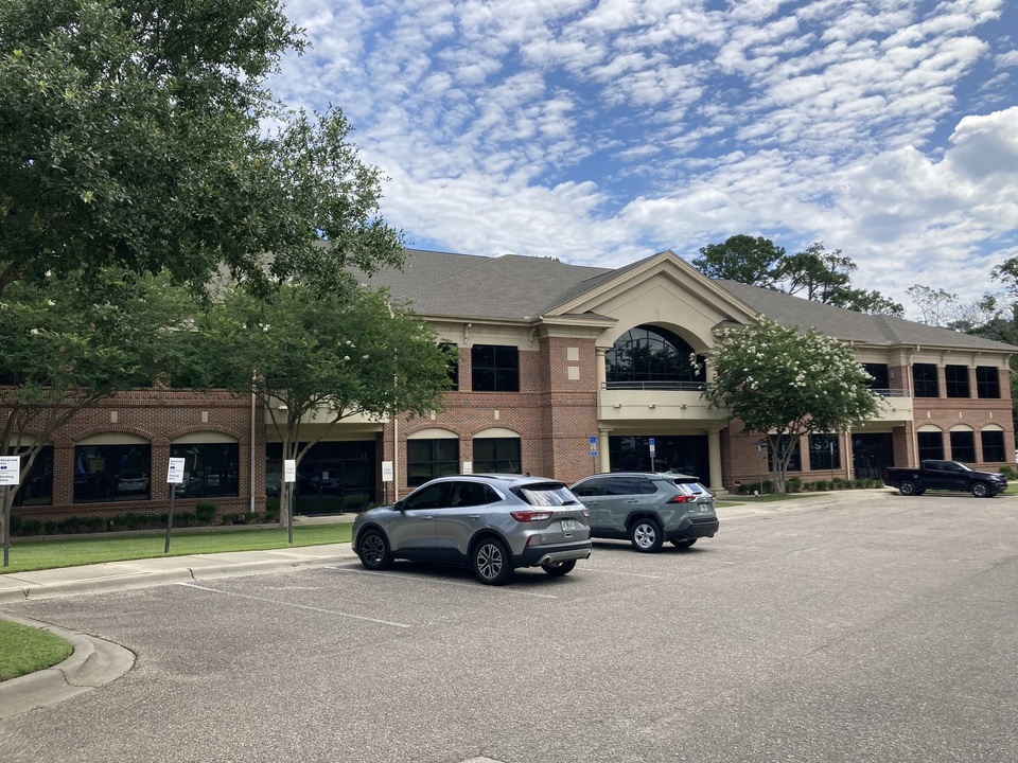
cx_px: 509
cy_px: 382
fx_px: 823
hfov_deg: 63.4
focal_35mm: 28
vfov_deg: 49.7
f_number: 1.8
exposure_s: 1/1845
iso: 20
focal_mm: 3.99
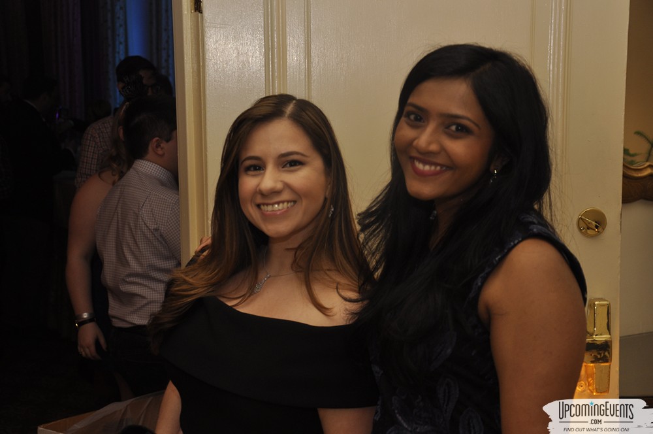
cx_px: 326
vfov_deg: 22.6
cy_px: 217
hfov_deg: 33.4
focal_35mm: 60
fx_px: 1087
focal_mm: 40
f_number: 4.8
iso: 400
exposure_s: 1/60
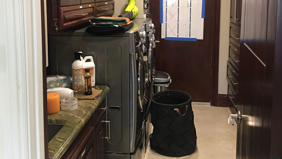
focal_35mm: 42
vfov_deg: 27.8
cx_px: 137
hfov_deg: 48.3
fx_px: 314
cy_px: 34
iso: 80
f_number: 2.2
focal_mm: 4.15
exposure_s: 1/15
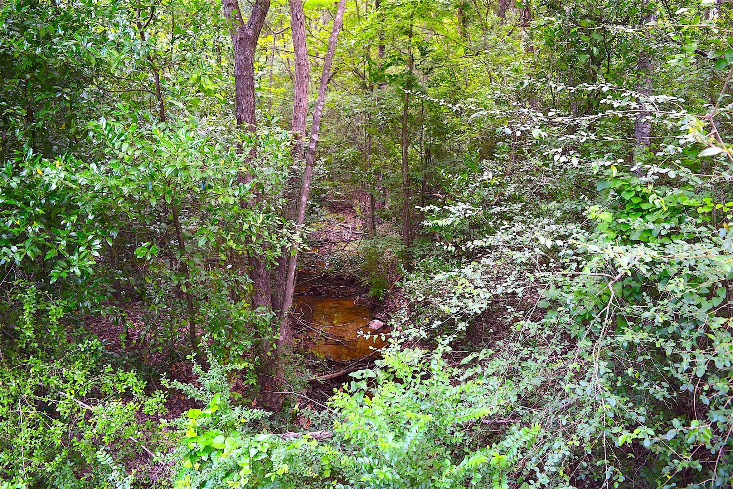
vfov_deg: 48.0
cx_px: 366
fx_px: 550
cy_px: 244
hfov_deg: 67.4
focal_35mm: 27
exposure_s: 1/80
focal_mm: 18
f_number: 4.5
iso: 400
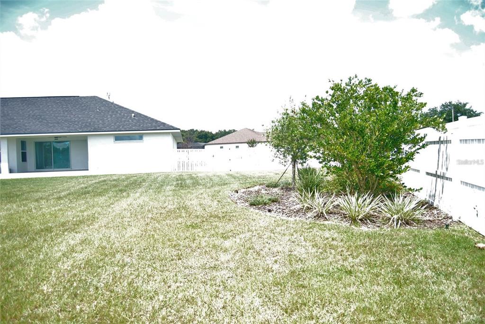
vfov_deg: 48.0
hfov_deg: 67.4
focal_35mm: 27
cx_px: 242
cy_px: 162
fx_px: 364
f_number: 3.5
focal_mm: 18
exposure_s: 1/200
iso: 100
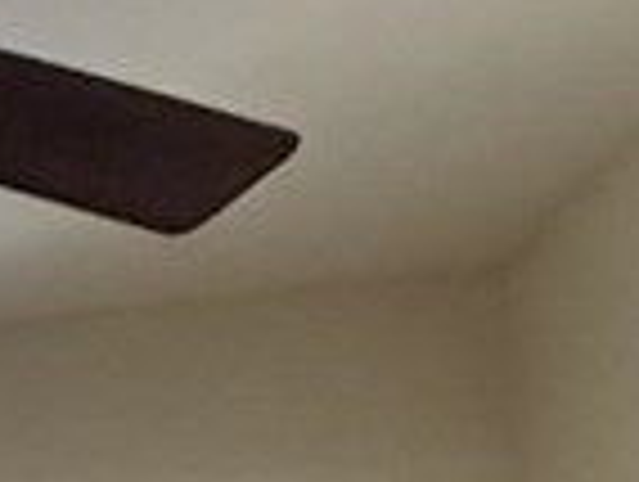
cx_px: -549
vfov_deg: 11.1
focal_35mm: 118
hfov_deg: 14.4
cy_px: 1063
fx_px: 2182
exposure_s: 1/120
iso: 640
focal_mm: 2.22
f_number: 2.2
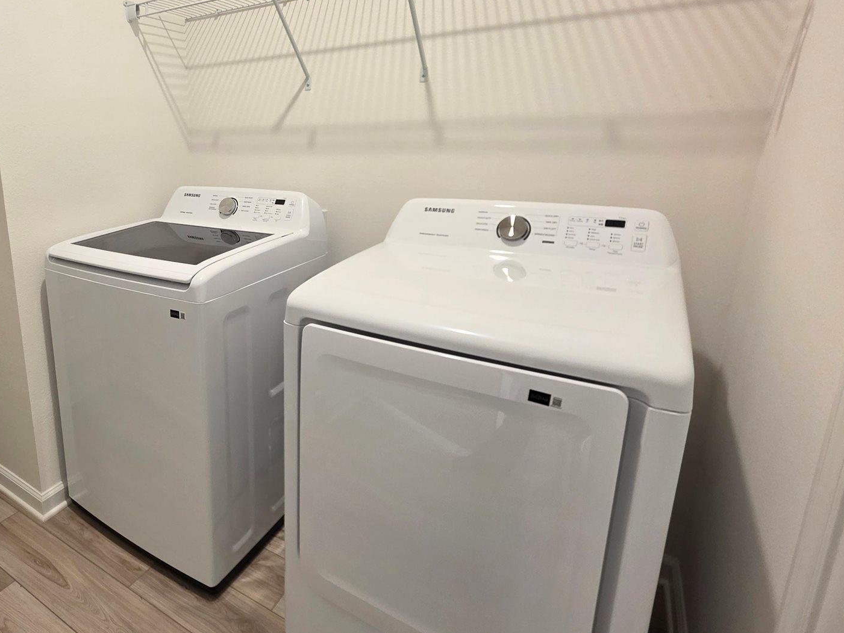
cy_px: 266
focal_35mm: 19
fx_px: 463
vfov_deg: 68.3
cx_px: 235
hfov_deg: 79.6
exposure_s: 1/60
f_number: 1.9
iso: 200
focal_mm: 2.2
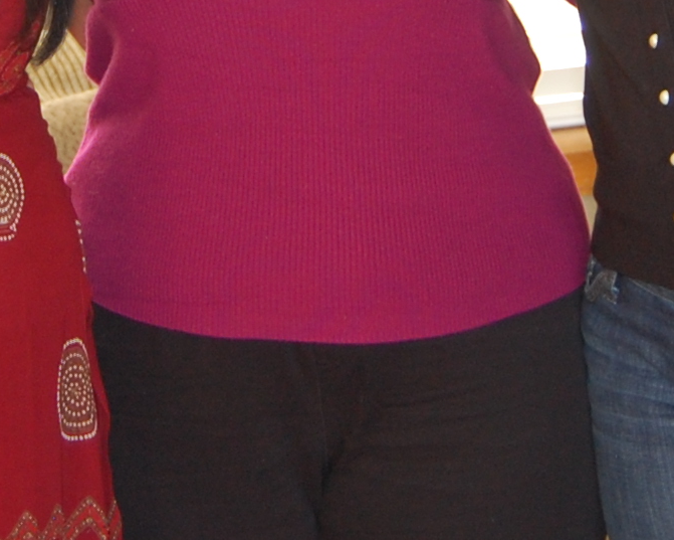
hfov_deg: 11.7
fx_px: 3272
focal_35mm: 164
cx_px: 124
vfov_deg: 9.3
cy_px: -54
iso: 400
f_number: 4.2
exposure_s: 1/60
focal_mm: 26
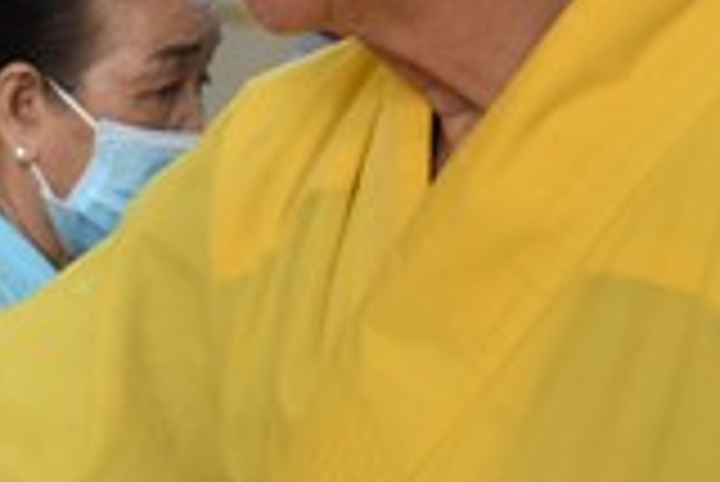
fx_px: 2762
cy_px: 50
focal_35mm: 138
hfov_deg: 14.1
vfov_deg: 9.9
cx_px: -284
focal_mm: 34
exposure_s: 1/60
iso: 1400
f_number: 4
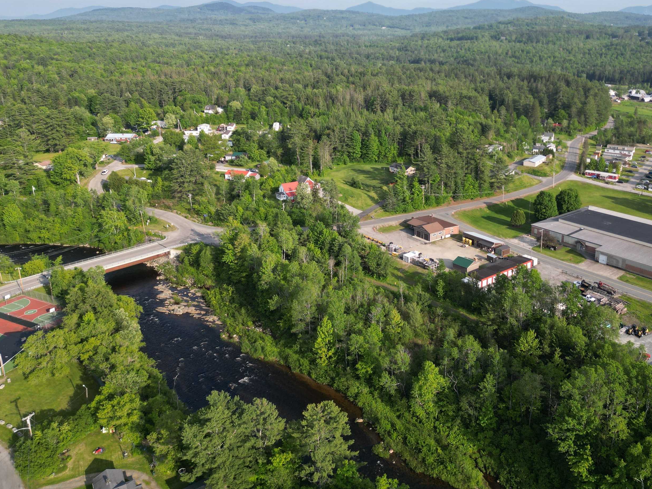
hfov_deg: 59.4
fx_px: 565
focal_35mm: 30
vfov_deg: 46.5
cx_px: 393
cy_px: 190
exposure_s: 1/1600
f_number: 1.7
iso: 110
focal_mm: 6.72
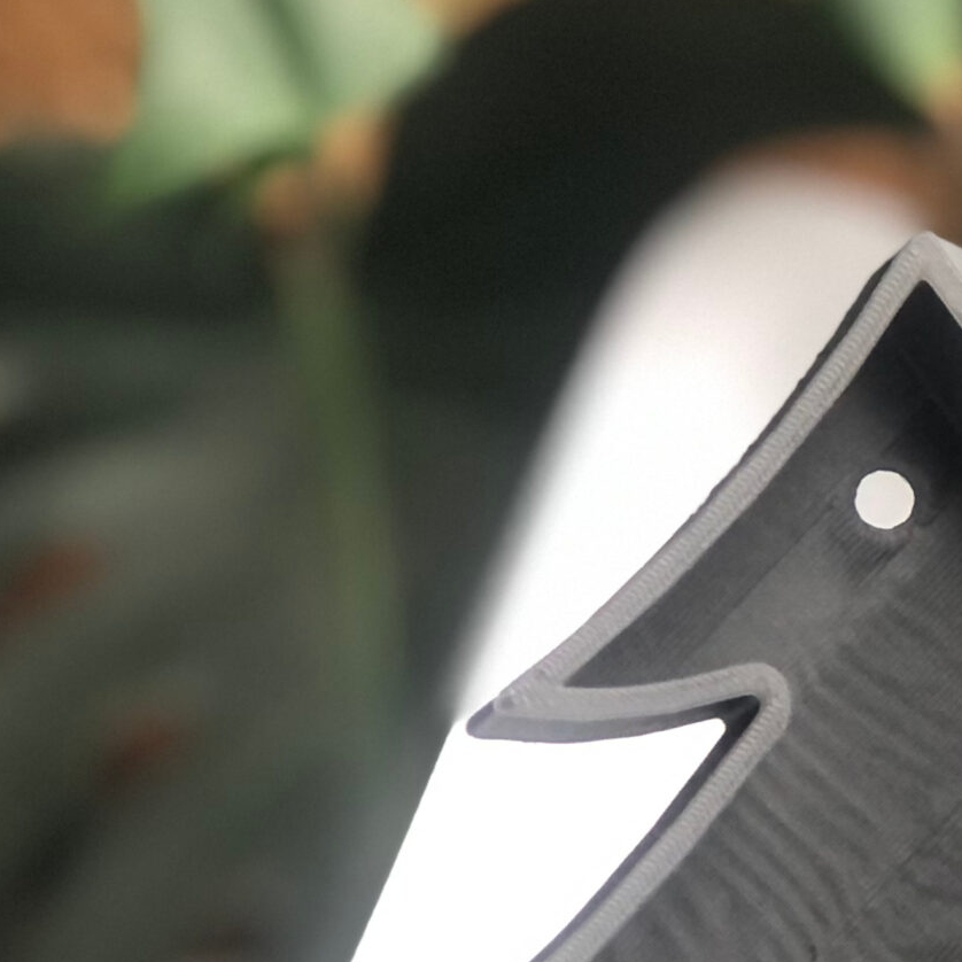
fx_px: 4842
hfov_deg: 11.1
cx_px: 1252
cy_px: 581
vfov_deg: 11.3
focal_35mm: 154
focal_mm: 6.6
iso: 400
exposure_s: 1/33
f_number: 2.8
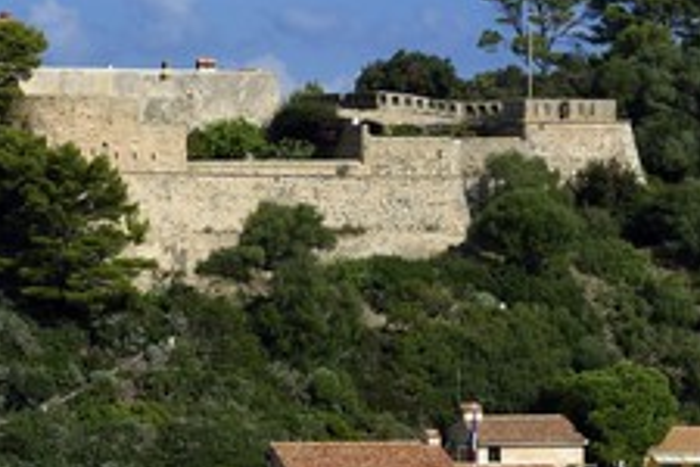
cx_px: 243
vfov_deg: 6.0
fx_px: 4433
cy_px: 280
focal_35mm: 228
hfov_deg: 9.0
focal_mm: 122
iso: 200
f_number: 11
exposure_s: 1/320
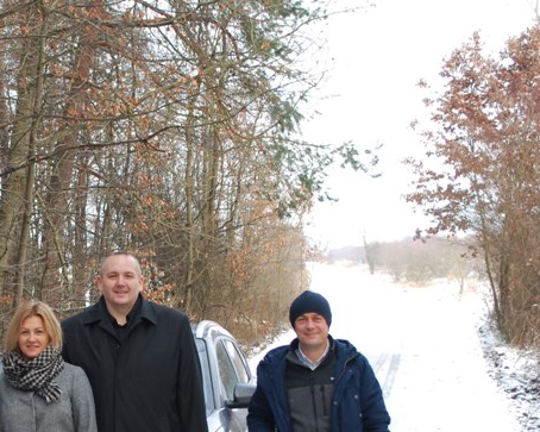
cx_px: 44
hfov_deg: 17.5
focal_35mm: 108
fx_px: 1726
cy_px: 356
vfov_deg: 14.2
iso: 200
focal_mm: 34
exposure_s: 1/60
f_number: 5
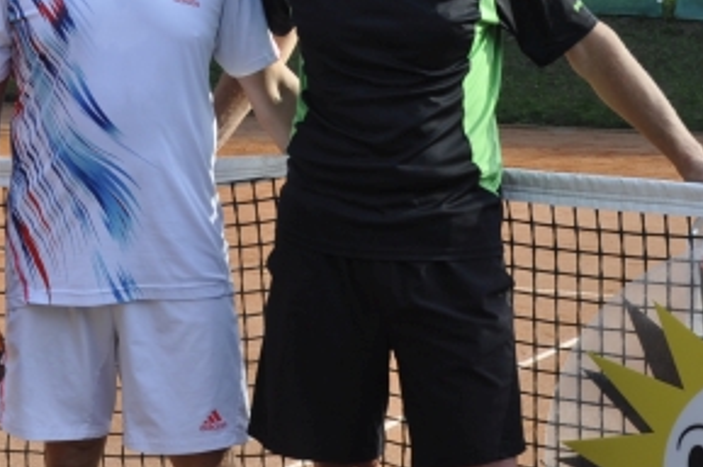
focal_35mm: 122
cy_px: 157
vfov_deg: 11.2
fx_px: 2380
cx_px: 141
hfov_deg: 16.7
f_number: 8
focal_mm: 24
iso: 200
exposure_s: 1/250
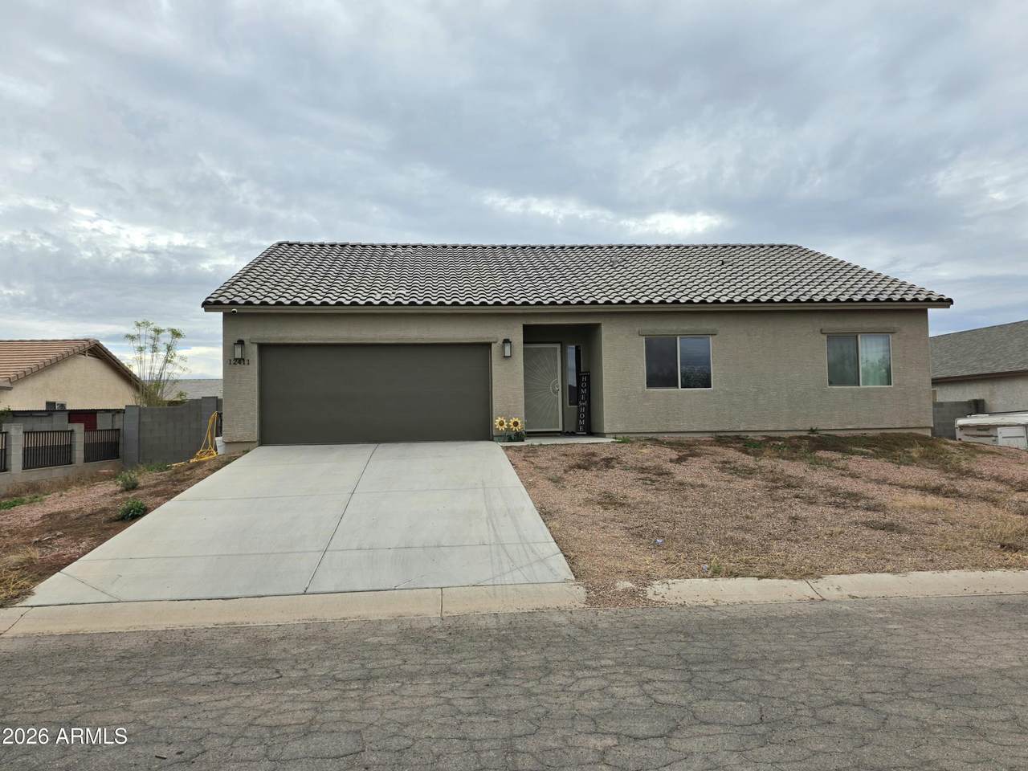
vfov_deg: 58.9
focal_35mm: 23
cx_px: 514
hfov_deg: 73.9
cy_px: 386
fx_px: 683
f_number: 1.7
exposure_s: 1/10000
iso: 80
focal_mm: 6.25
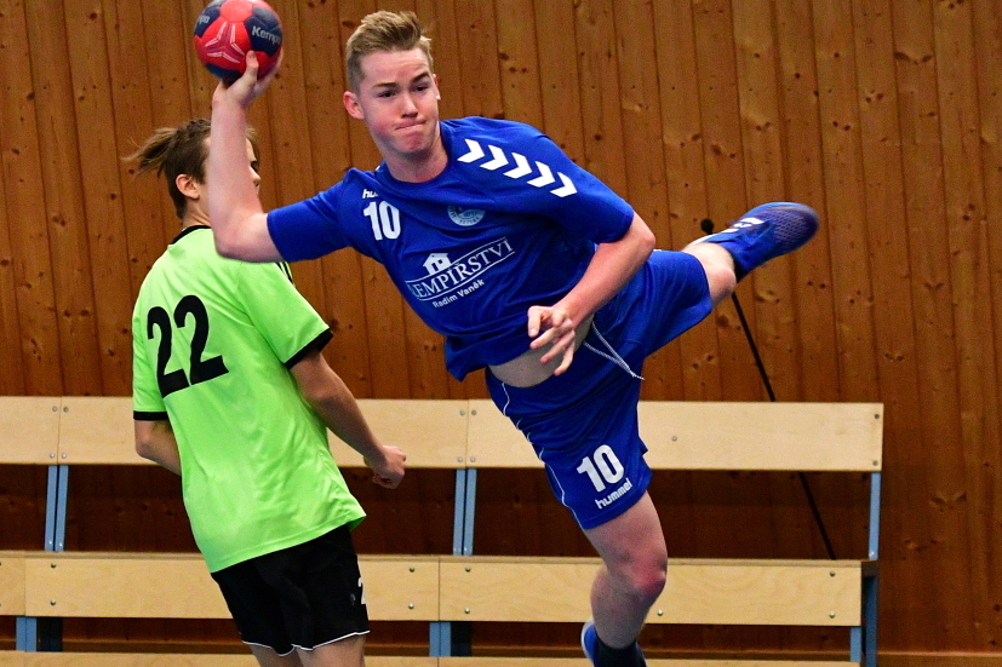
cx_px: 705
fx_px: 7207
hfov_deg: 7.9
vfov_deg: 5.3
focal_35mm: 259
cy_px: 451
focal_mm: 102
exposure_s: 1/400
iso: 3200
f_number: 3.5
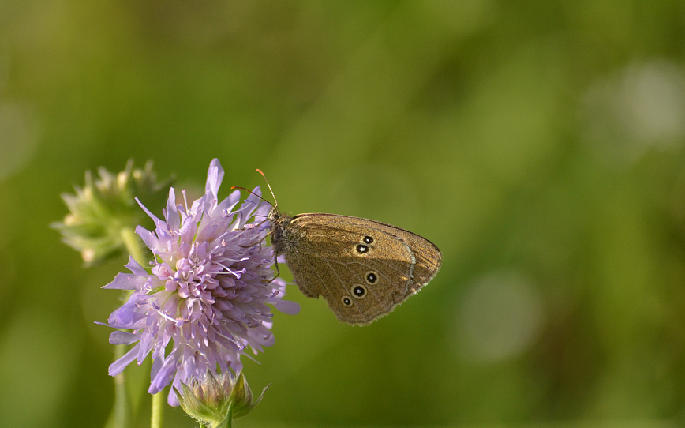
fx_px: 6719
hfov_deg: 5.8
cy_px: 256
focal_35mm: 360
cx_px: 286
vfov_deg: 3.6
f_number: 5.6
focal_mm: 200
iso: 400
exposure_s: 1/1250
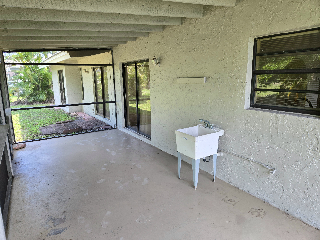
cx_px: 160
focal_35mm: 23
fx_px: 213
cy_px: 120
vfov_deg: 58.9
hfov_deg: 73.9
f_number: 1.8
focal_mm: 5.4
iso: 80
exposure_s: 1/182
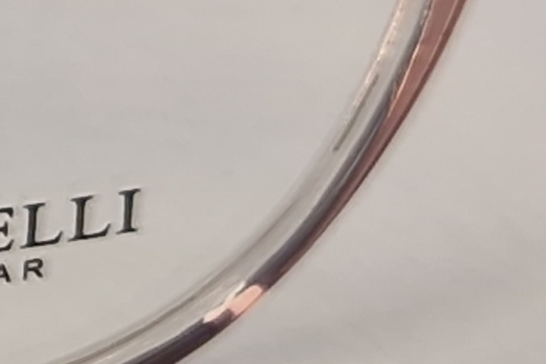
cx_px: -895
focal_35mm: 142
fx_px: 2153
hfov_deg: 11.2
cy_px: 37
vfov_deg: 9.6
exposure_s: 1/224
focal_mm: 5.4
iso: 50
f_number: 1.8
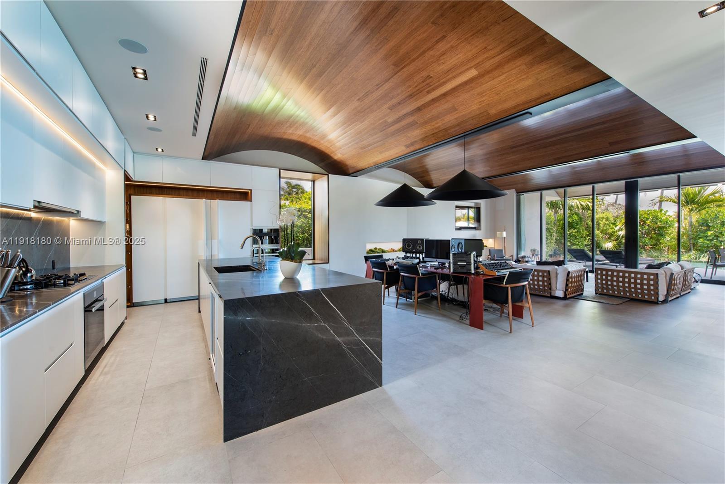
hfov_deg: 104.2
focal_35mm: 14
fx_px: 282
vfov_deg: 81.2
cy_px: 242
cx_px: 362
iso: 100
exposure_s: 1/20
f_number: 9
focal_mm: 14
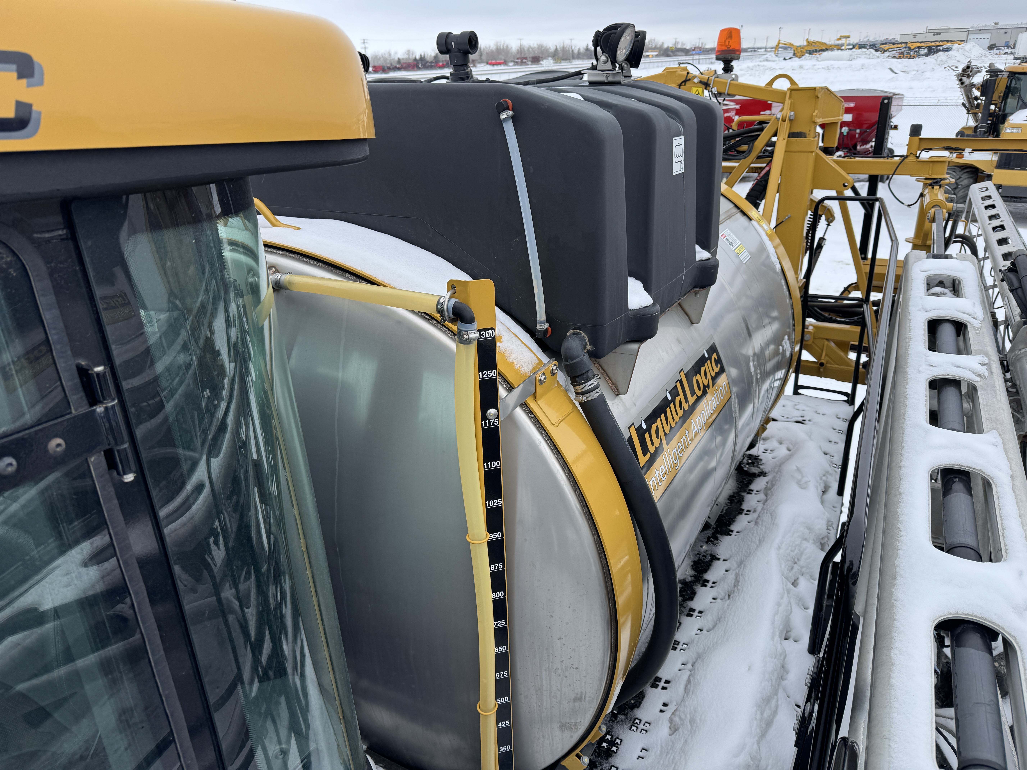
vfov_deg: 56.8
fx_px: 712
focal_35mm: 24
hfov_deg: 71.6
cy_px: 385
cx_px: 514
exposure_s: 1/1151
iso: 80
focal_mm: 6.76
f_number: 1.78
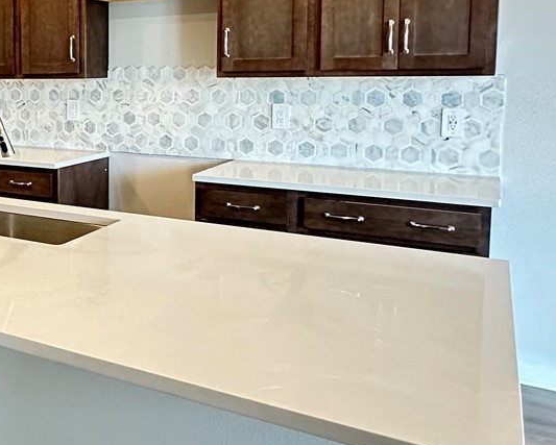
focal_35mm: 41
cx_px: 7
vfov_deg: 36.0
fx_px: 675
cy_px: 132
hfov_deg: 39.7
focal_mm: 2.22
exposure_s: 1/60
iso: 500
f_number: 2.2
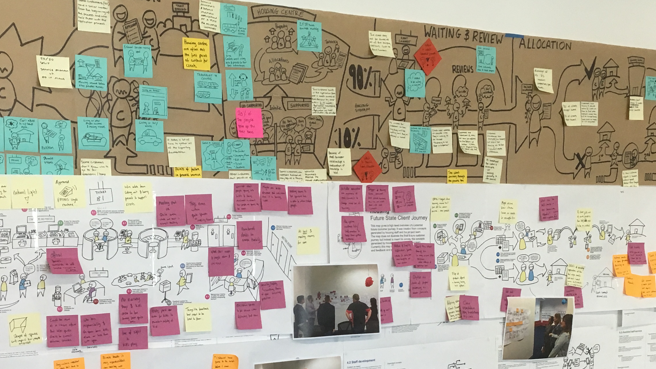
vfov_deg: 20.9
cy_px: 351
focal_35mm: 56
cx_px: 331
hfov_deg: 37.2
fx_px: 974
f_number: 2.2
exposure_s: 1/33
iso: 50
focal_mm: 4.15
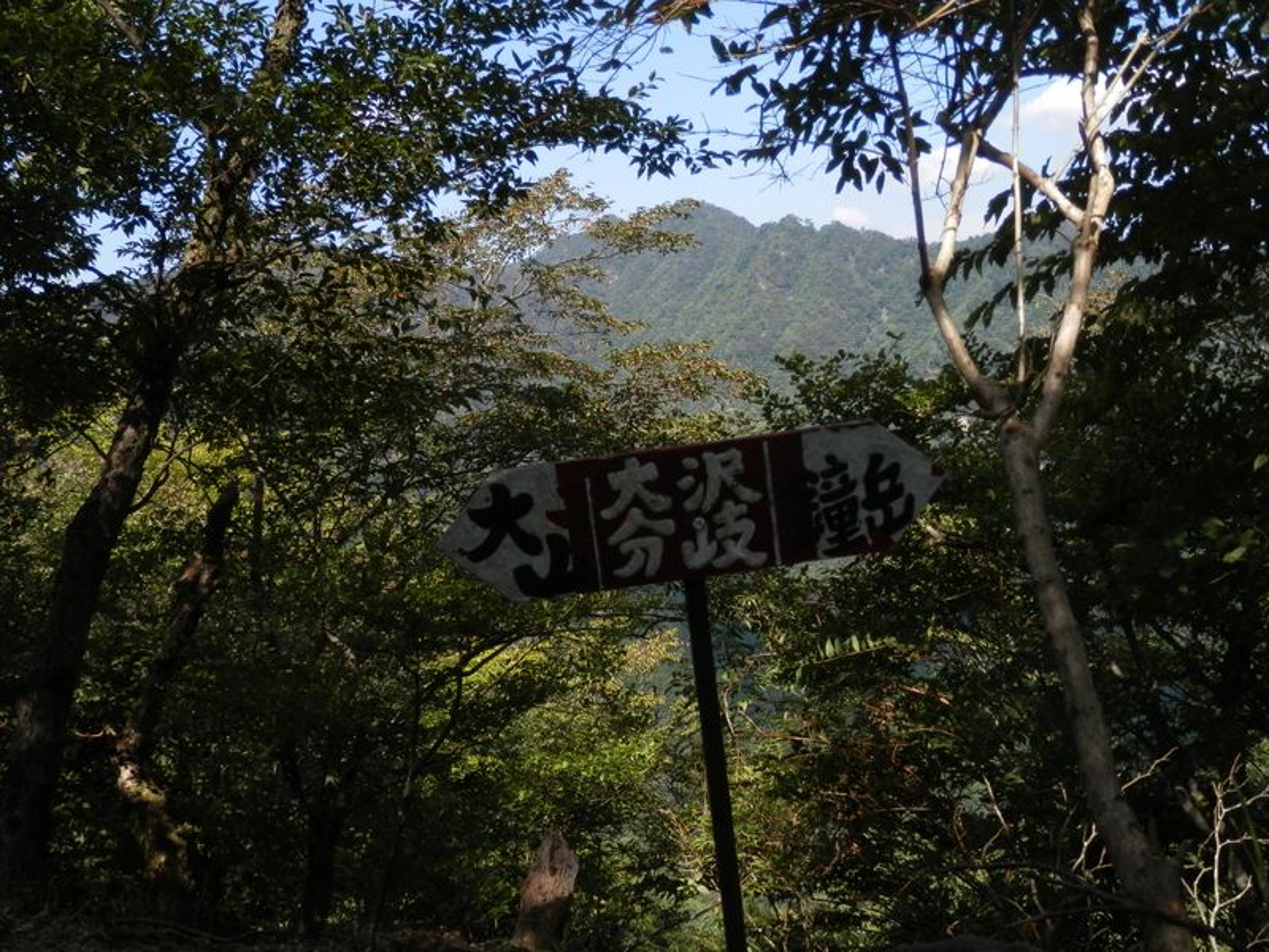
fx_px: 1356
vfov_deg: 38.7
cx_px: 634
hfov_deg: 50.1
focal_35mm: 37
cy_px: 476
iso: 80
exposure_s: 1/400
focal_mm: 6.6
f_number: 3.6
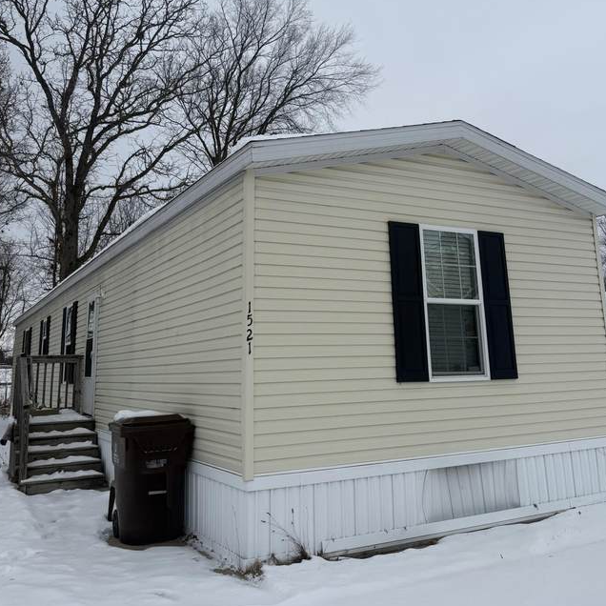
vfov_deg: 50.6
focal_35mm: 32
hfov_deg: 51.1
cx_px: 314
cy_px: 231
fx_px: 634
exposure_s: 1/2703
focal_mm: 6.76
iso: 80
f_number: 1.78
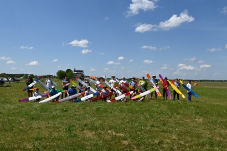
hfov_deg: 61.9
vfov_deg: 43.6
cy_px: 76
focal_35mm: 30
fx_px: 189
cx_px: 114
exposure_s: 1/640
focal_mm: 20
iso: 320
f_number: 13
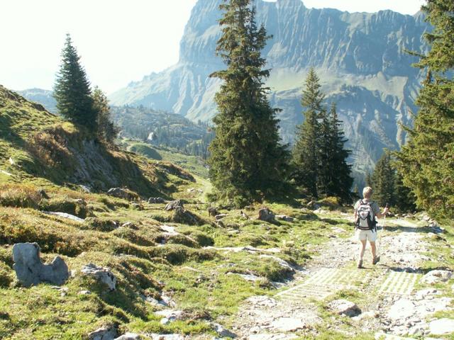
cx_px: 227
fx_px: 459
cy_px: 170
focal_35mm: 35
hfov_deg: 52.6
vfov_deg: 40.7
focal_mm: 5.86
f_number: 4.5
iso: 50
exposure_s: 1/100
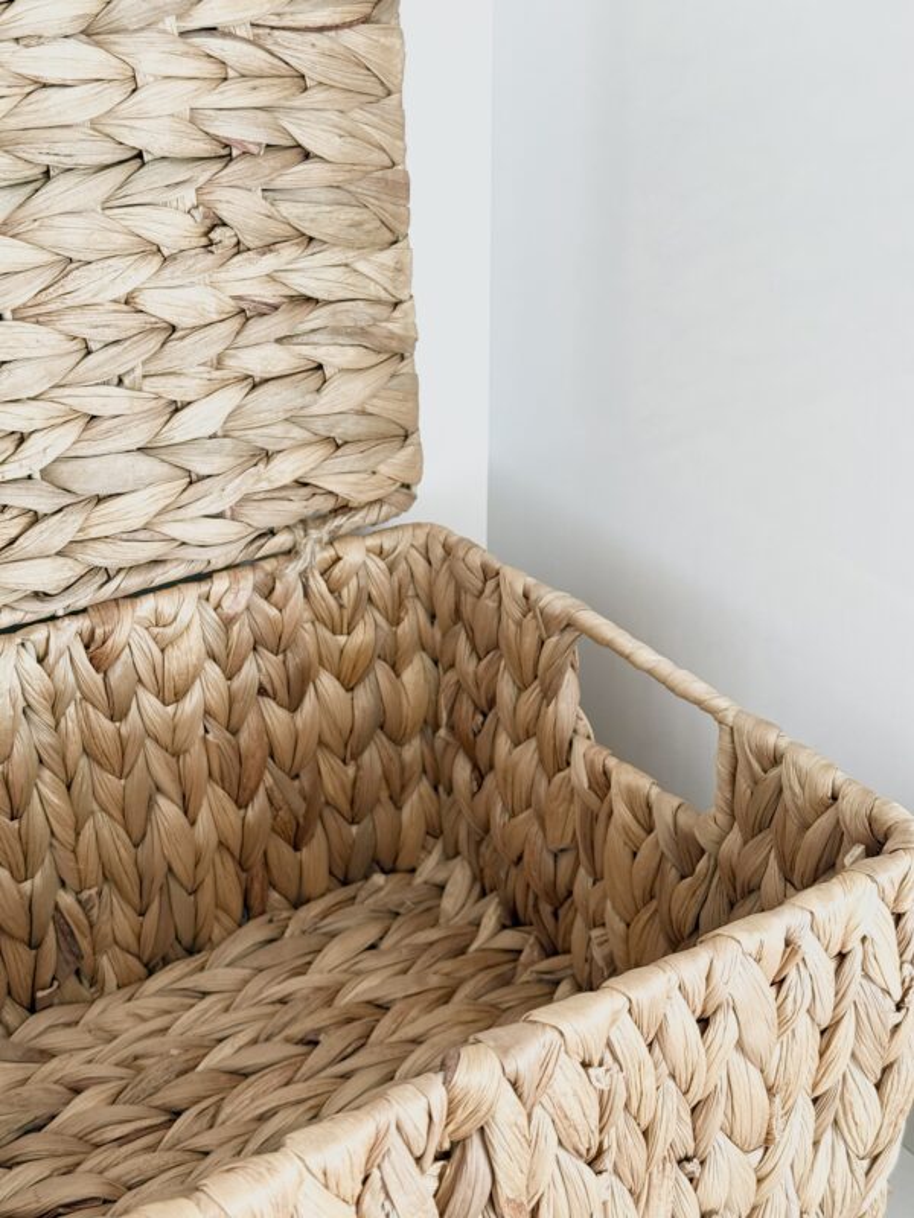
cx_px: 457
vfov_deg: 39.7
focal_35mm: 48
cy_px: 609
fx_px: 1690
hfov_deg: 30.3
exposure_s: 1/60
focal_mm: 6.76
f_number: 1.78
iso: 250
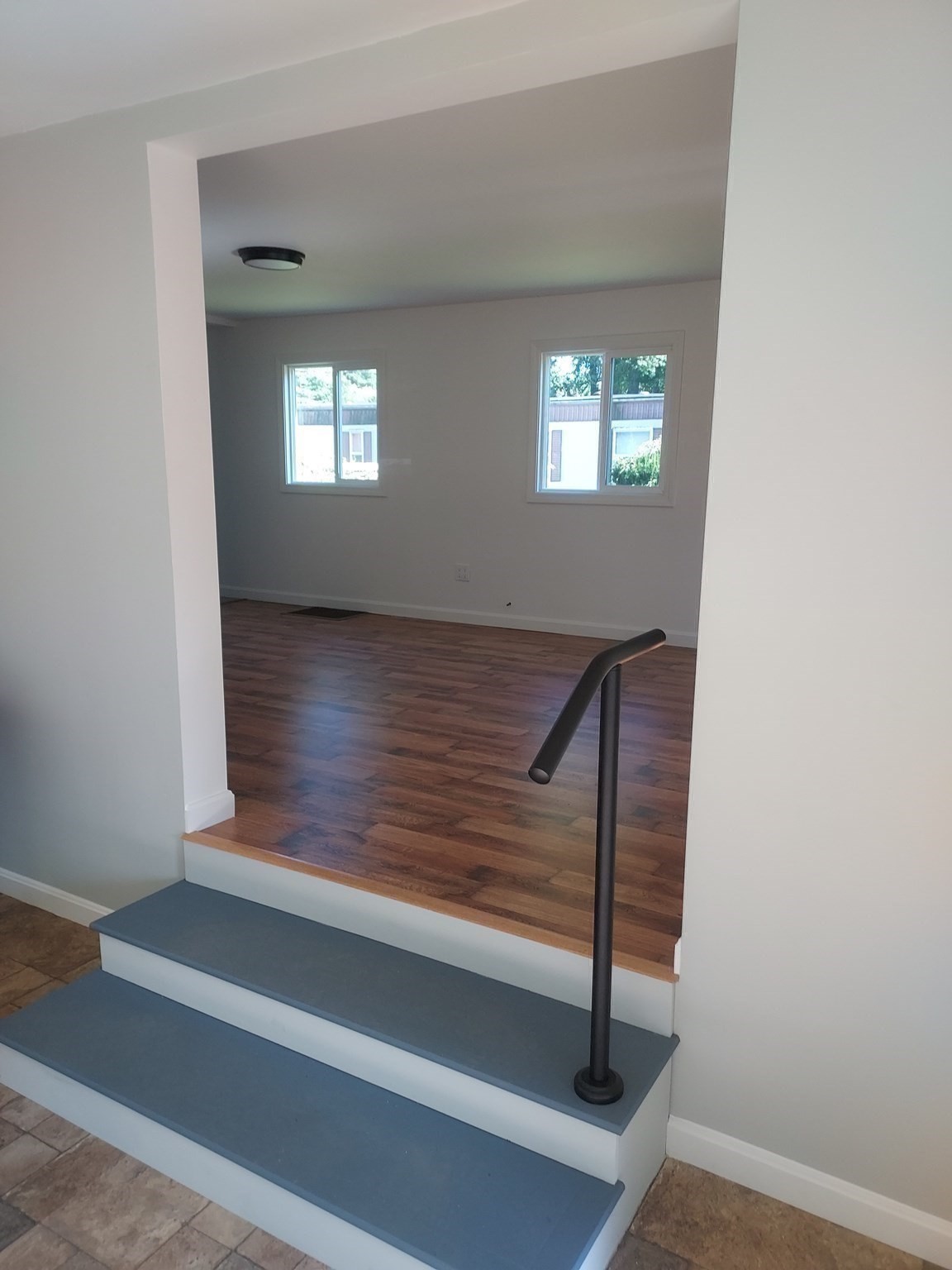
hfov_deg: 56.8
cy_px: 635
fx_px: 880
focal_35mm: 24
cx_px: 476
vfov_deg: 71.6
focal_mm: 4.6
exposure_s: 1/60
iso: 100
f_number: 1.8
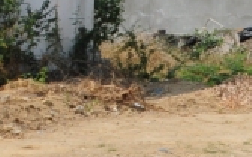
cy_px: -58
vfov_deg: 6.7
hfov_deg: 9.0
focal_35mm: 195
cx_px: 726
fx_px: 1340
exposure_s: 1/125
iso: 200
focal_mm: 21
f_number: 14
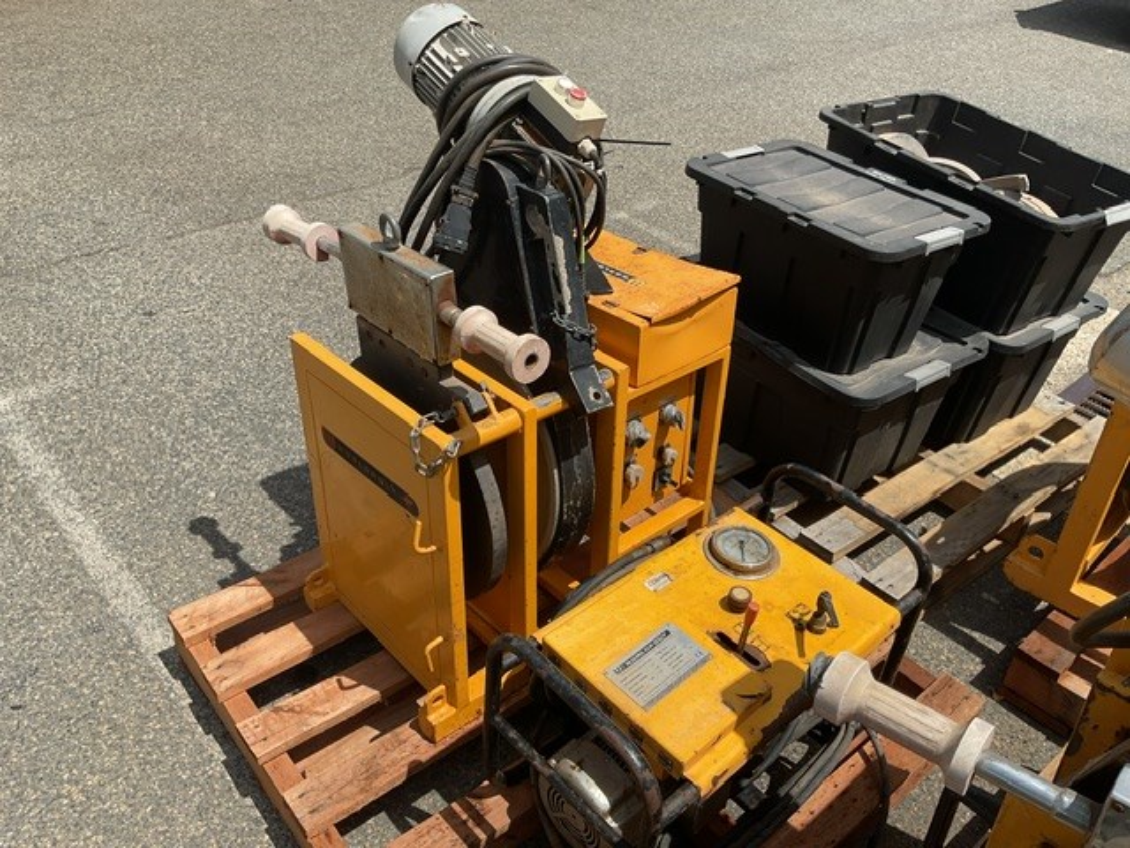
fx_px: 947
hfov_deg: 61.7
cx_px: 565
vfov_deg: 48.2
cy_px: 424
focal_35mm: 29
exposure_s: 1/2427
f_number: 1.8
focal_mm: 3
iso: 16
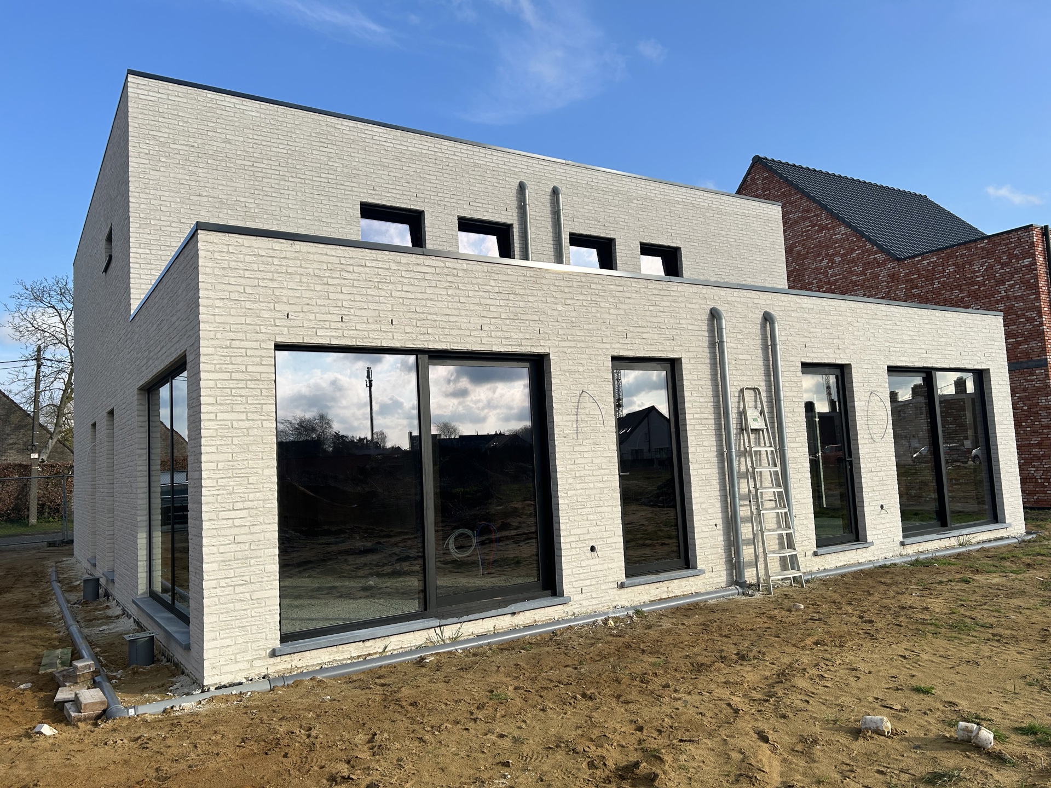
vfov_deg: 53.1
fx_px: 789
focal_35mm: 26
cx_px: 526
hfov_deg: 67.3
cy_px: 394
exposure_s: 1/3571
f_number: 1.5
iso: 50
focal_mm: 5.7
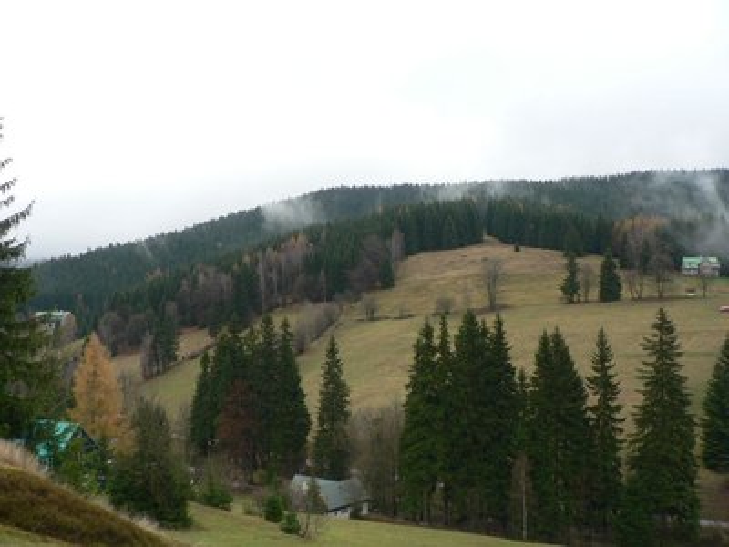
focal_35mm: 36
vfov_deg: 39.7
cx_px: 364
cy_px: 274
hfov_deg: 51.4
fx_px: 758
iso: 80
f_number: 2.8
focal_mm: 6
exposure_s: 1/60
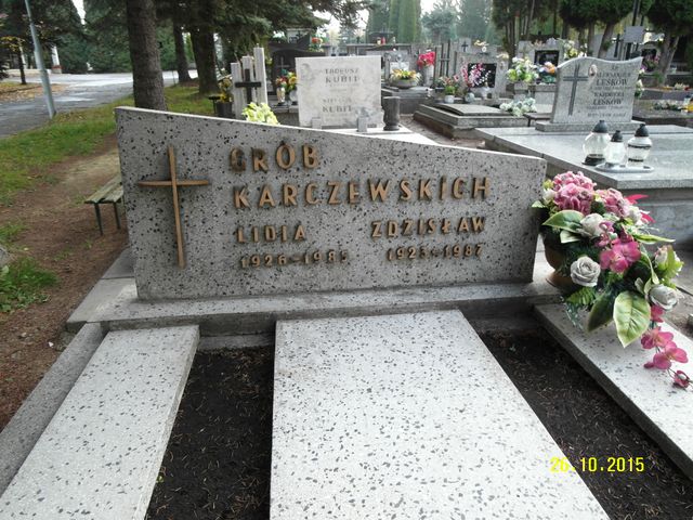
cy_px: 260
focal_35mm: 24
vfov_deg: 56.8
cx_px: 346
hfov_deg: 71.6
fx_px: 480
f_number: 2.8
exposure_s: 1/45
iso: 100
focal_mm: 5.2
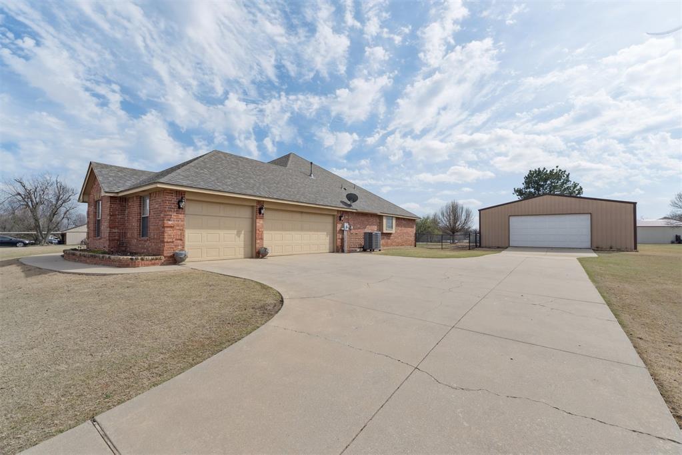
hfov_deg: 100.4
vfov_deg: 77.3
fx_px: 284
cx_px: 341
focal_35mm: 15
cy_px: 228
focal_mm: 10
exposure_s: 1/2000
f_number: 7.1
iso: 200
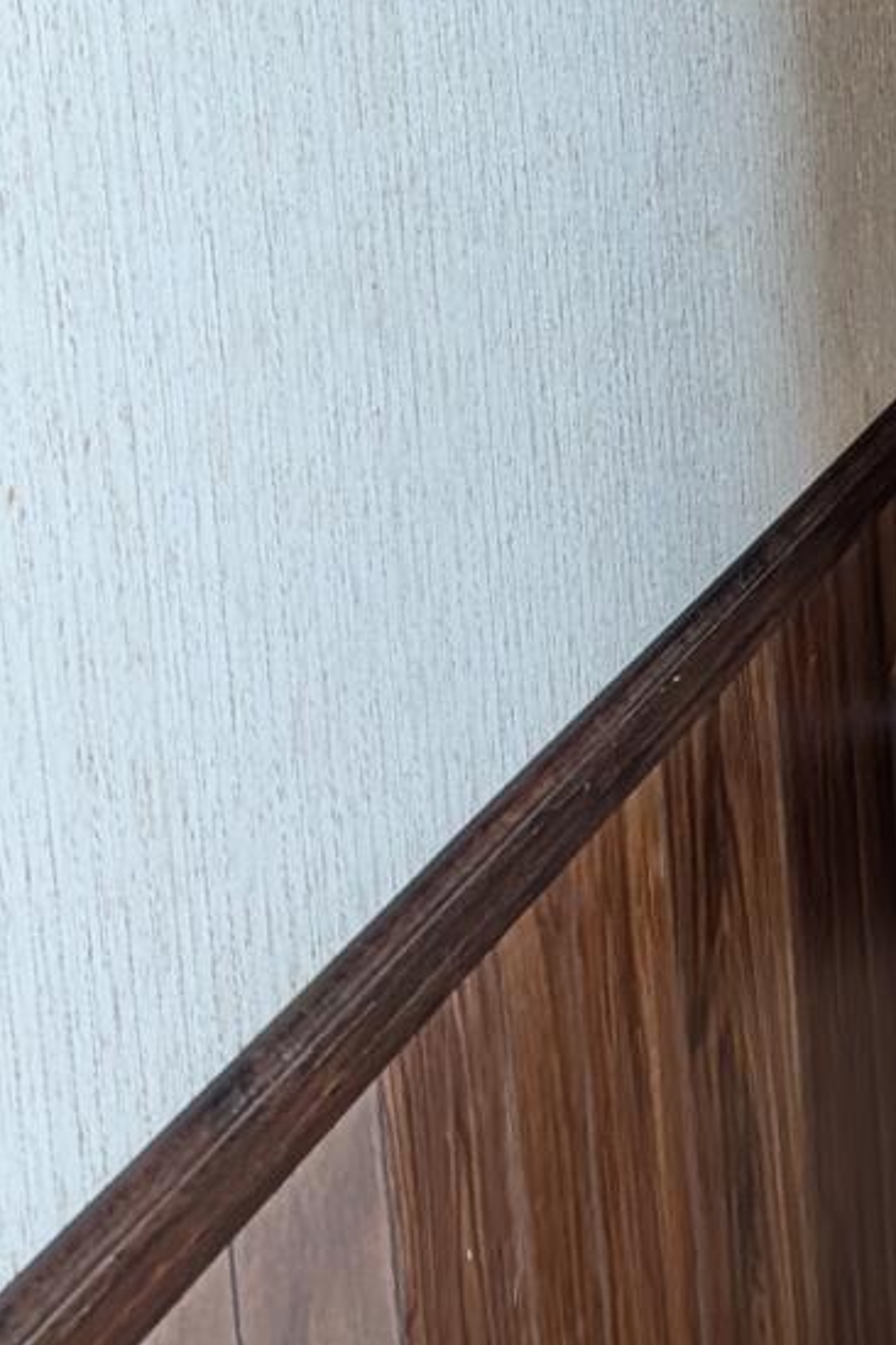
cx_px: 1641
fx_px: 3397
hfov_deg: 13.4
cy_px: 152
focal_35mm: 91
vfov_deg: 21.9
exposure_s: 1/60
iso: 325
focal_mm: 6.9
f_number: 1.68
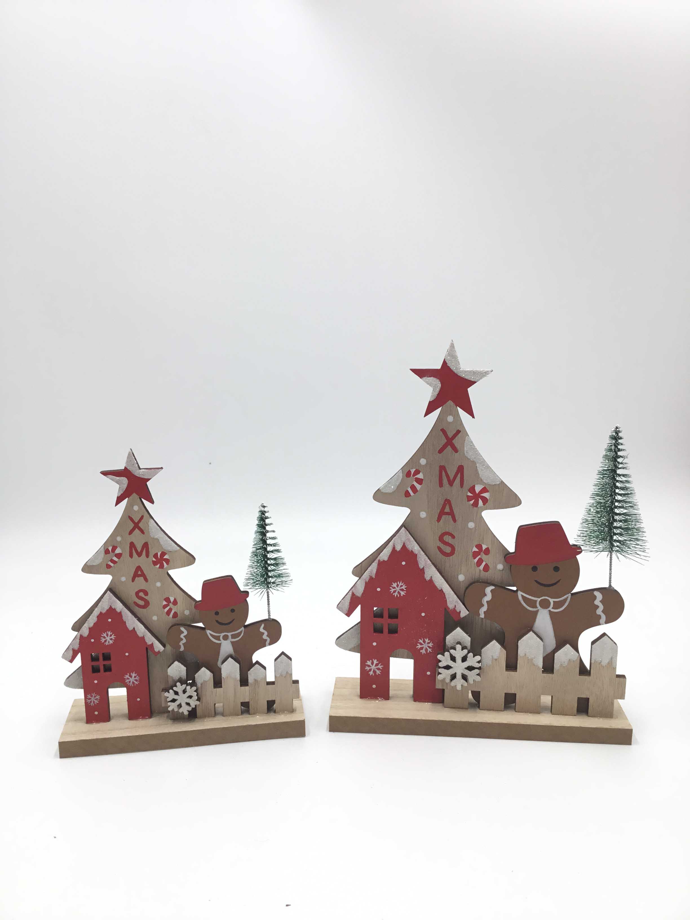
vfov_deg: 58.4
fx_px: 824
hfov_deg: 45.4
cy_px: 460
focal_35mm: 31
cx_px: 345
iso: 25
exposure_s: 1/120
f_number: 2.4
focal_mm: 3.3
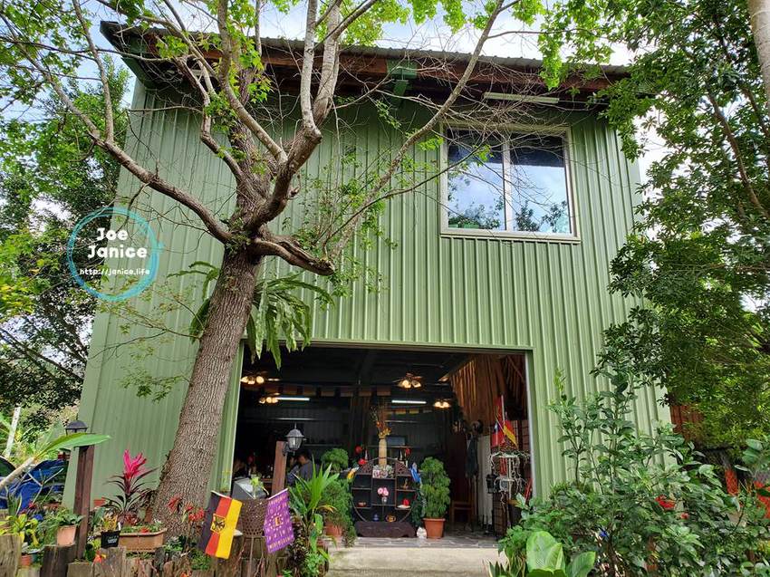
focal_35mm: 26
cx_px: 385
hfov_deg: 67.3
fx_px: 578
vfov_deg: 53.0
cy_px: 288
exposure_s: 1/563
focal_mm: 4.3
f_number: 2.4
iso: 50
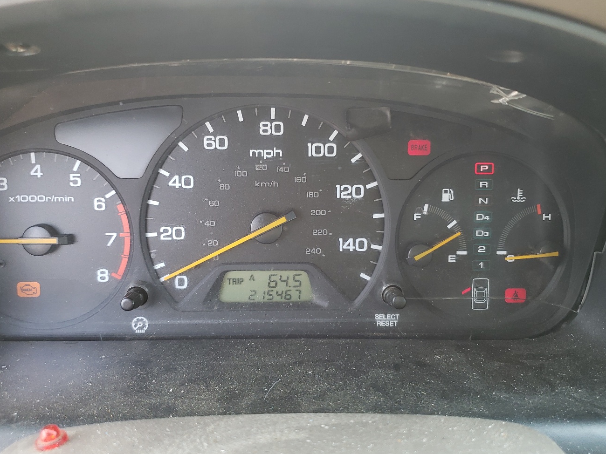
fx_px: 560
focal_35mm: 32
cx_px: 296
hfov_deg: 56.8
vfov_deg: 44.2
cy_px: 224
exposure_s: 1/100
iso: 62
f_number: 1.5
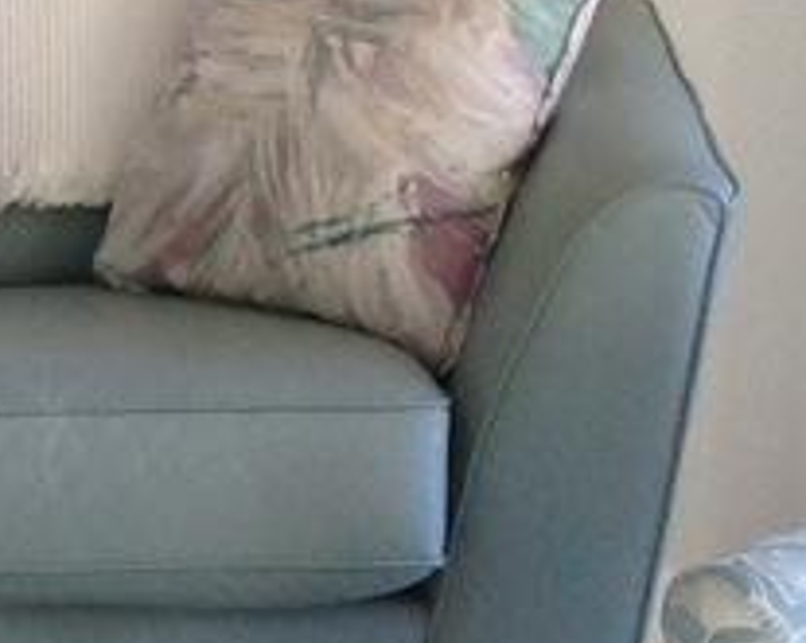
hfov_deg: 8.5
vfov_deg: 7.2
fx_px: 5098
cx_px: -841
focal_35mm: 214
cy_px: 31
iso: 80
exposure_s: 1/120
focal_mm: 4.28
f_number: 2.4
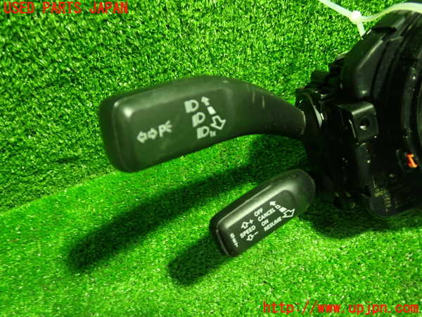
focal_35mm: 30
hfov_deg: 60.0
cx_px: 211
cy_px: 158
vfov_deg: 46.8
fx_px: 366
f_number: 2.3
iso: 640
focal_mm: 5.4
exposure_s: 1/30
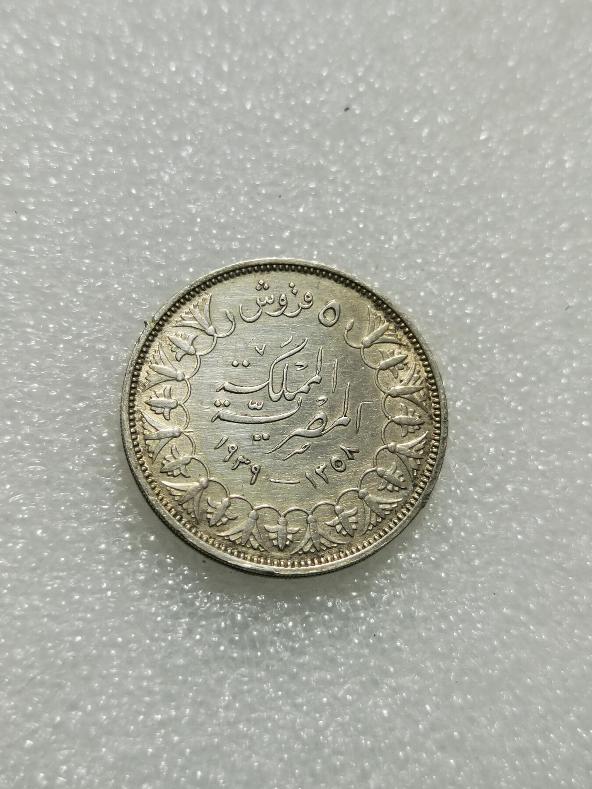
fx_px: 1277
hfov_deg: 26.1
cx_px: 296
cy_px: 394
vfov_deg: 34.3
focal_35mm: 56
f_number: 1.9
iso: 64
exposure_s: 1/100
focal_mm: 6.67
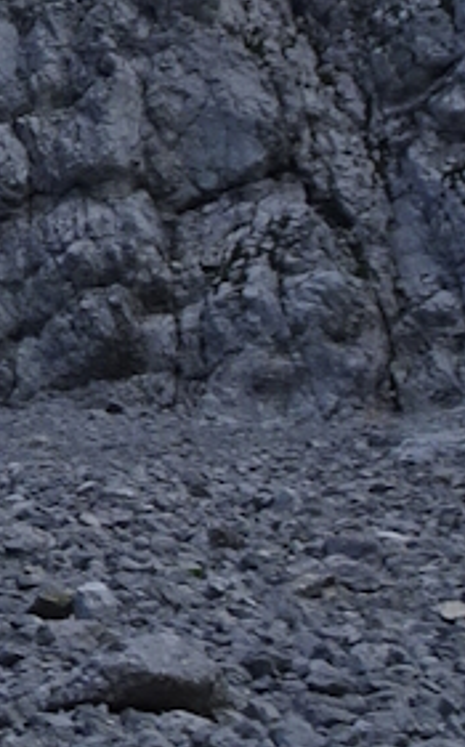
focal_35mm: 174
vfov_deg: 12.0
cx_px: -1034
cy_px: 101
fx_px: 3537
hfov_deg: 6.7
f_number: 3.5
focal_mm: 4.1
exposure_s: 1/640
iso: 80
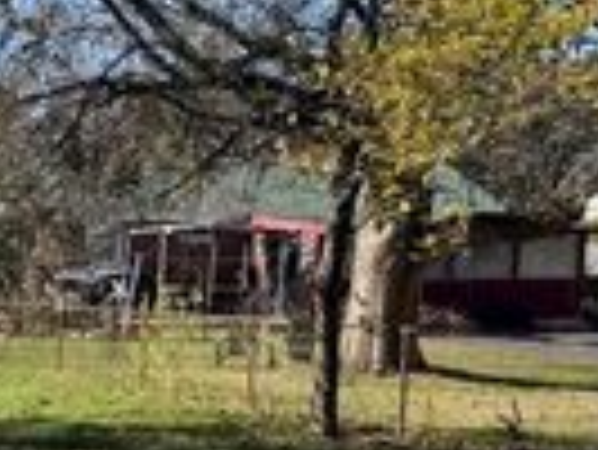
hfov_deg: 15.6
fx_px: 1850
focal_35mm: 107
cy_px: 547
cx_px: -499
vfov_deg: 13.5
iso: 80
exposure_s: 1/1901
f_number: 1.78
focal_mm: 6.76
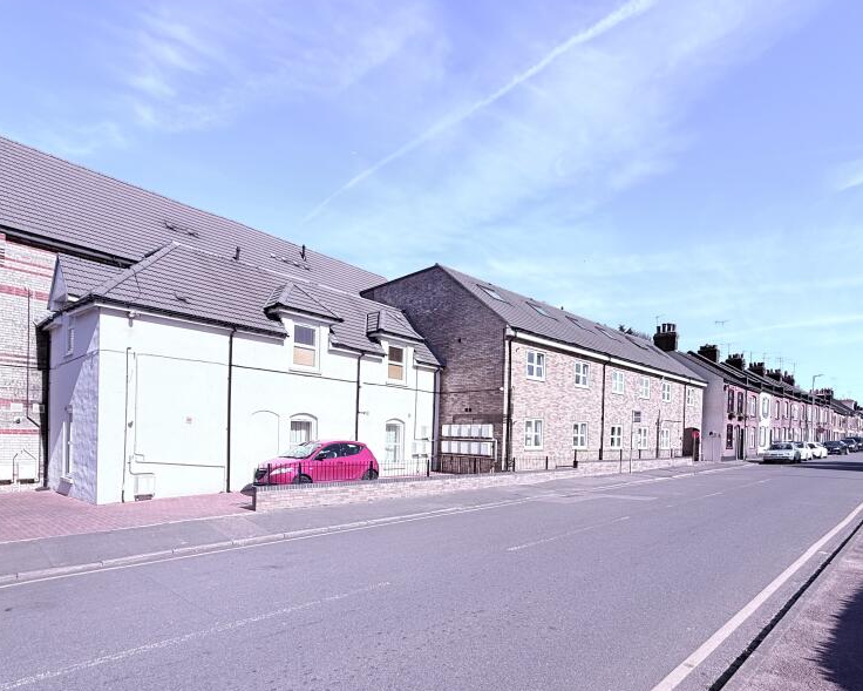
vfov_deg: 69.5
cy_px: 441
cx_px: 443
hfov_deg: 83.3
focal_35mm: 19
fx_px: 485
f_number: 2.2
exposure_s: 1/2165
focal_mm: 2.22
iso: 64
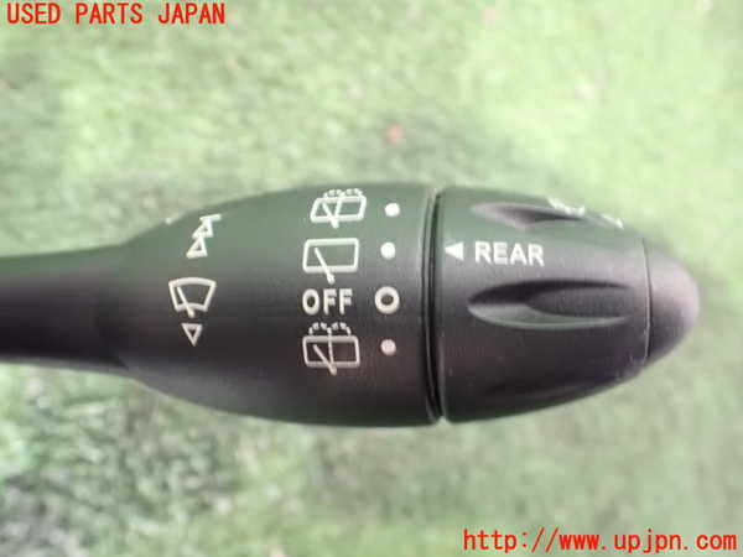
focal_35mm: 30
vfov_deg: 46.8
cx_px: 372
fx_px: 644
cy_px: 278
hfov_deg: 60.0
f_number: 2.3
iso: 1600
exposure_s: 1/20
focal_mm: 5.4
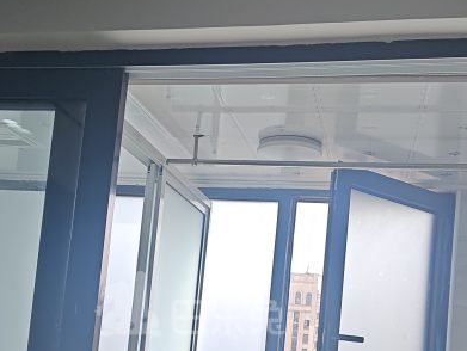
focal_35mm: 47
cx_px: 190
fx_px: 635
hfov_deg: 40.2
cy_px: 304
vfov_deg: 29.8
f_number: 1.88
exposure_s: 1/622
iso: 71
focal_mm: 5.56
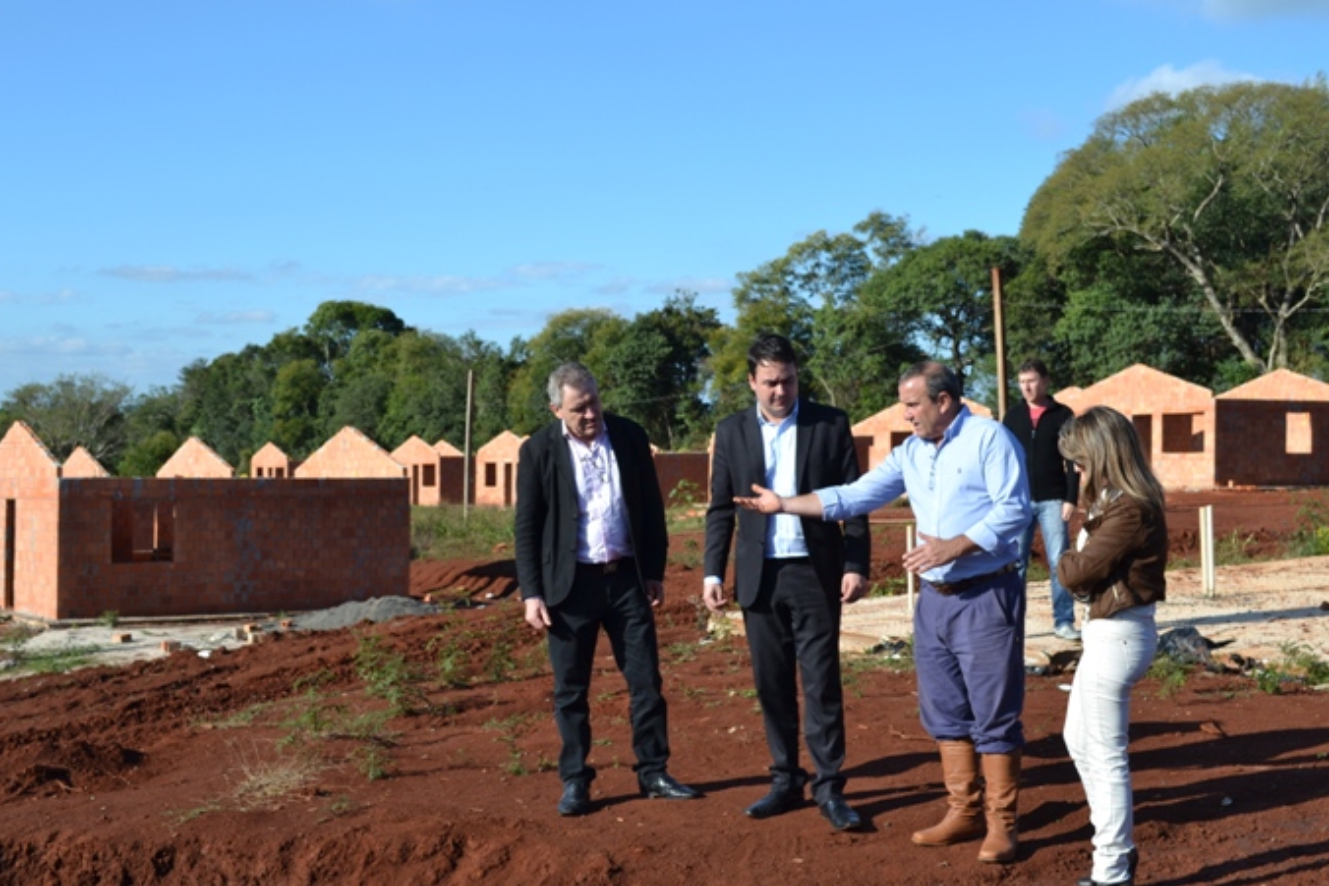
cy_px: 435
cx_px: 652
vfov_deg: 29.3
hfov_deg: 42.7
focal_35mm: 46
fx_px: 1698
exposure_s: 1/200
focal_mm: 30
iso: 100
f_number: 7.1
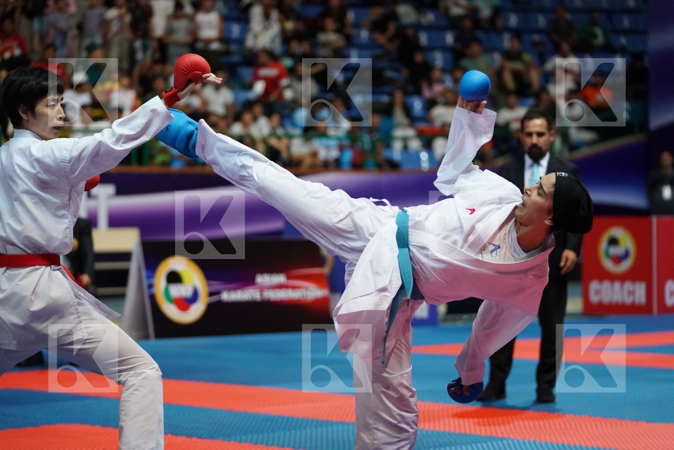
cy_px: 225
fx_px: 2097
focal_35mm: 112
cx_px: 337
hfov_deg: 18.3
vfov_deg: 12.2
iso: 5000
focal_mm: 112
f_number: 2.8
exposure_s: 1/1000
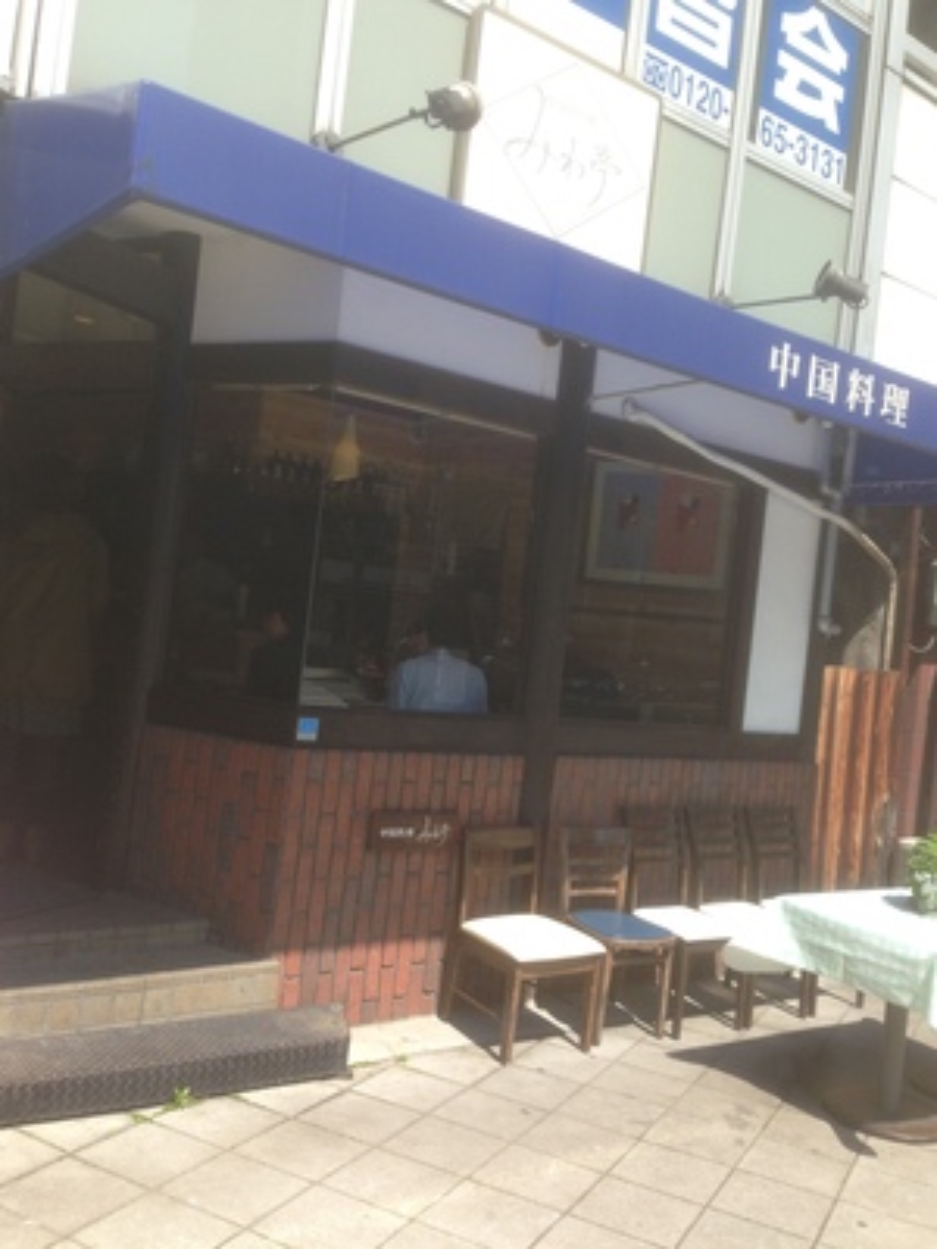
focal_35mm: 33
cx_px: 468
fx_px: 1191
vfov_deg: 55.4
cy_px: 624
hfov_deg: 42.9
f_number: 2.4
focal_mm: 4.12
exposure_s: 1/847
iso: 50
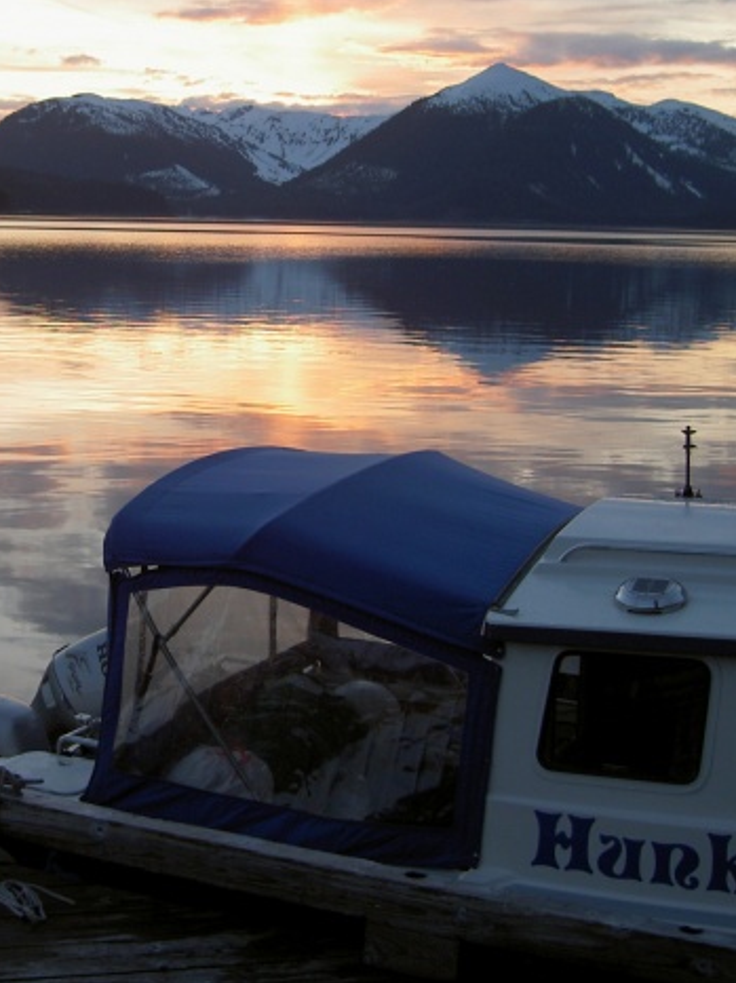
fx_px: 1901
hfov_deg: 21.5
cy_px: 409
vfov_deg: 28.9
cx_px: 112
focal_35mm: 67
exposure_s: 1/100
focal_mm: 8
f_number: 2.8
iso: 50
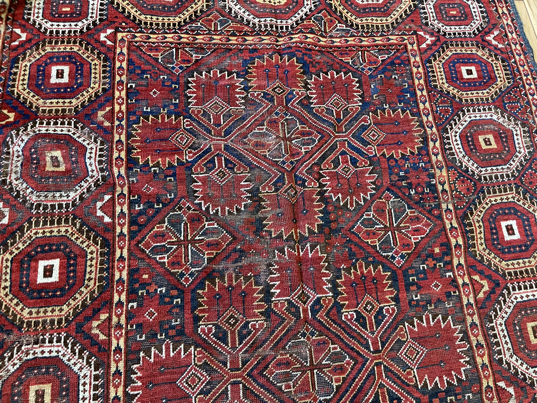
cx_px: 268
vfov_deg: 54.9
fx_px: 388
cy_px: 202
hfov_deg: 69.4
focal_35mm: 25
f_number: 1.6
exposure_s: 1/42
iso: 400
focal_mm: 5.1
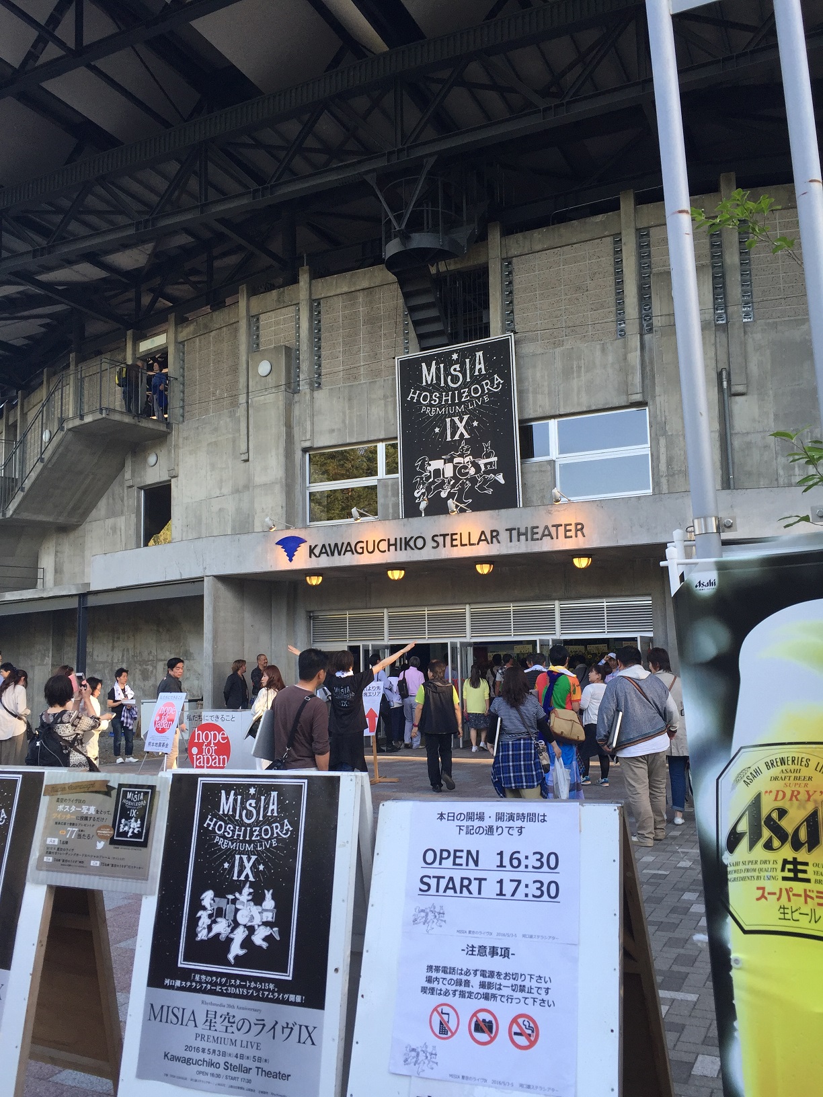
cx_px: 412
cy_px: 548
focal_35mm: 29
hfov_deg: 48.2
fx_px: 919
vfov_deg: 61.7
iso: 32
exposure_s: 1/120
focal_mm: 4.15
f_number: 2.2
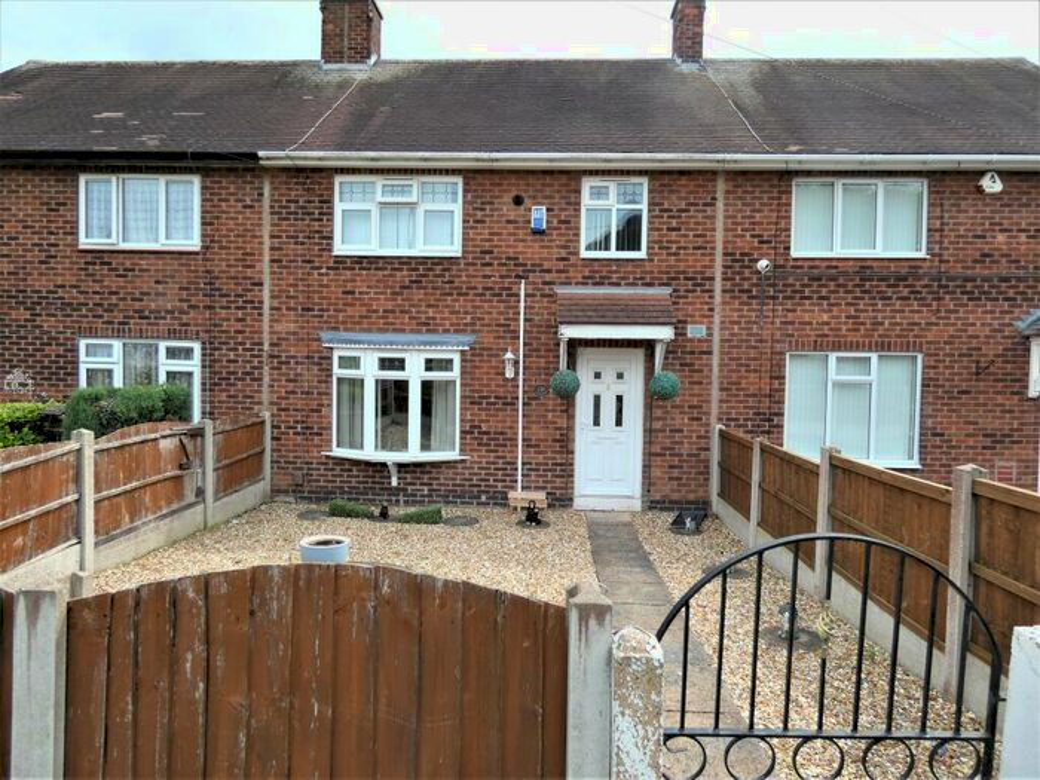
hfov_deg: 81.7
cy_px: 390
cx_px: 520
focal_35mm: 20
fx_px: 601
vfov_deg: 66.0
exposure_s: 1/640
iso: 80
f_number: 2.8
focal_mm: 3.6
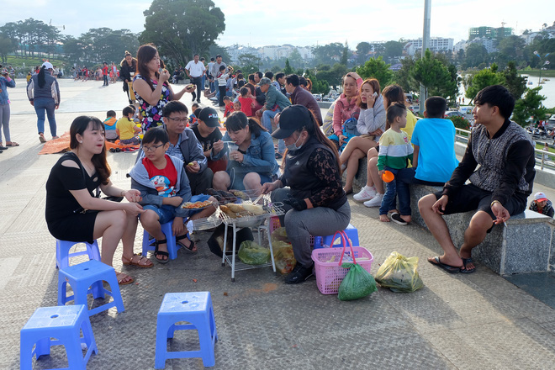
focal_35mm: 32
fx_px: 493
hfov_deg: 58.7
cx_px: 278
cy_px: 185
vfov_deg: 41.1
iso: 400
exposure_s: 1/180
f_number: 8
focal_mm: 21.1
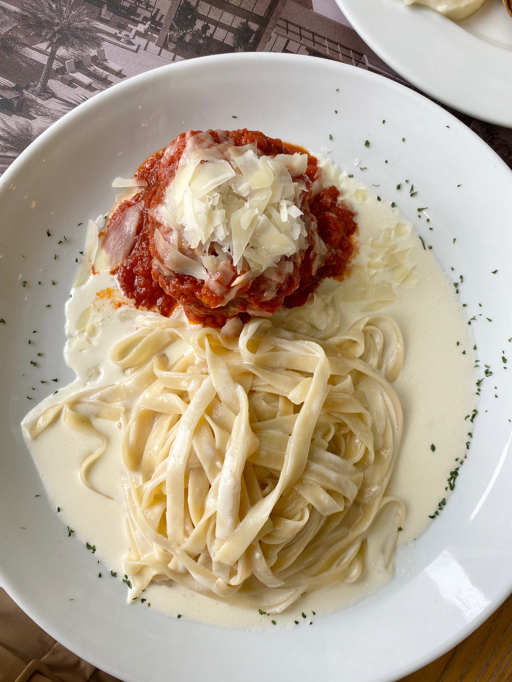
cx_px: 256
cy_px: 341
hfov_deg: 53.1
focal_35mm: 26
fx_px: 513
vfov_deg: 67.3
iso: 32
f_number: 1.8
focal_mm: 4.25
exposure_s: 1/184
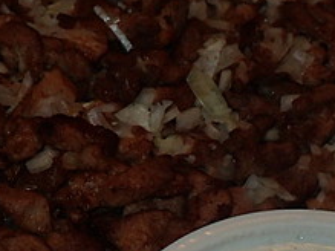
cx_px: 130
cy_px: 243
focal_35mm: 128
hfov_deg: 15.4
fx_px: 1238
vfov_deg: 11.5
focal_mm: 6.42
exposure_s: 1/30
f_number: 7.1
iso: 200
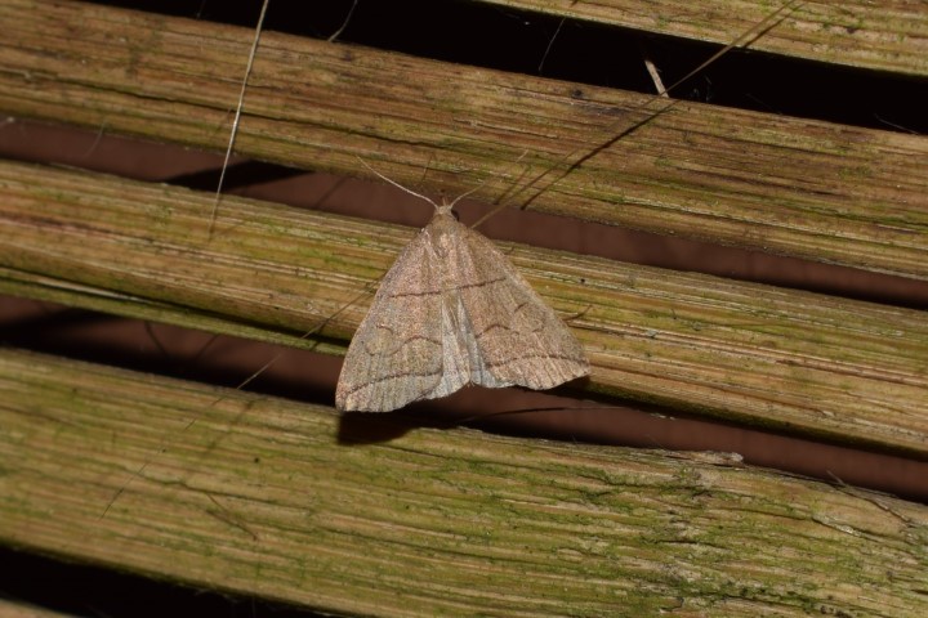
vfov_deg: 25.1
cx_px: 464
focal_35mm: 54
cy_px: 309
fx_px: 1392
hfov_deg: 36.9
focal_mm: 36
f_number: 8
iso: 100
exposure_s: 1/60
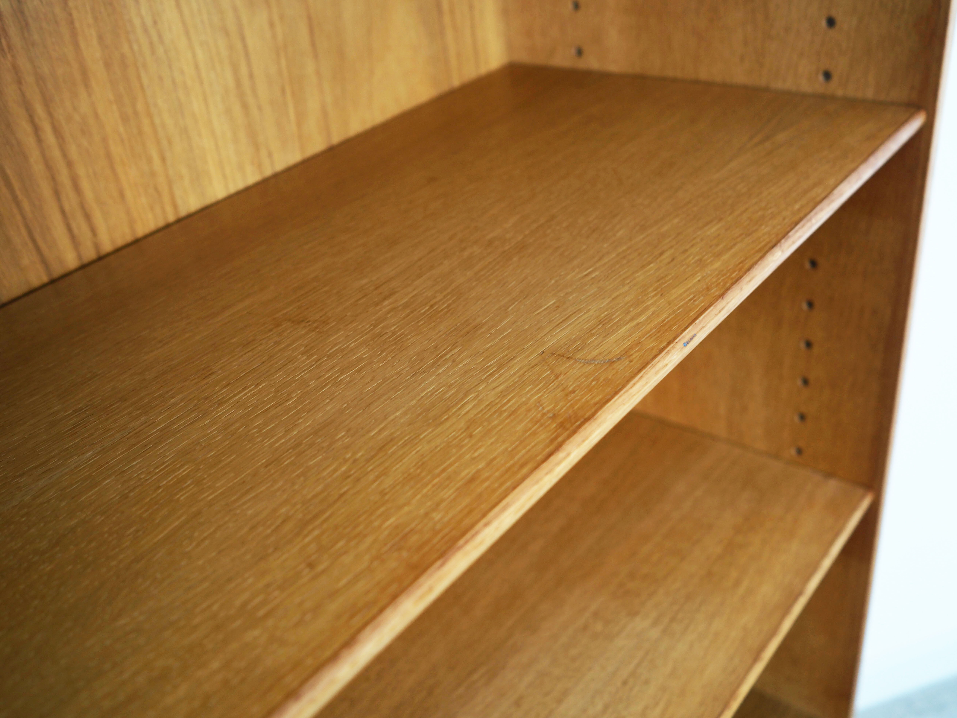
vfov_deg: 41.8
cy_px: 359
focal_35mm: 34
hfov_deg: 54.0
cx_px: 478
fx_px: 940
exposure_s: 1/30
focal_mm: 17
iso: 200
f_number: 2.5
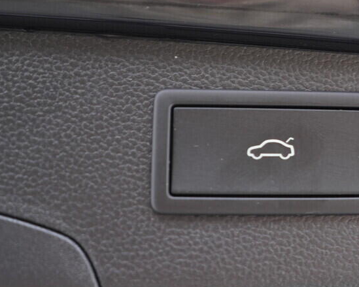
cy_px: 116
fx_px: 669
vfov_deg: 24.2
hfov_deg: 29.3
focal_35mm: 63
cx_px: 289
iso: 400
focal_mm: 24
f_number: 2.8
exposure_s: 1/40
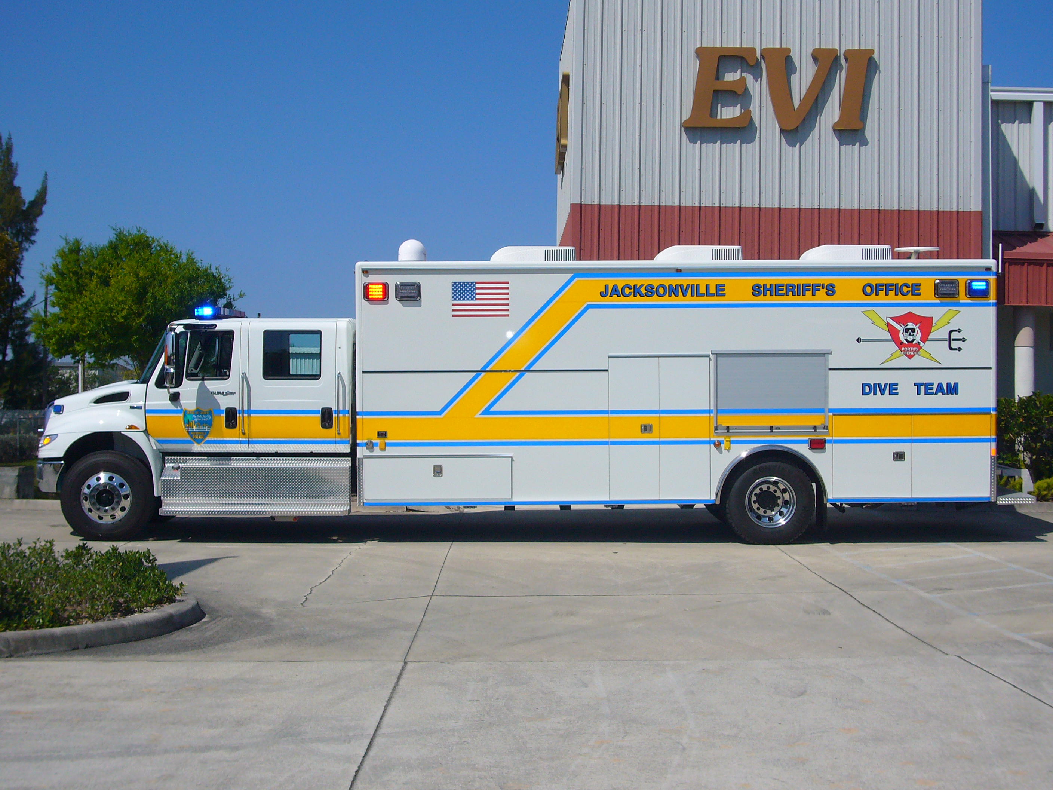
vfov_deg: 29.7
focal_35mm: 49
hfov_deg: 38.9
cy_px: 395
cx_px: 526
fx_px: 1491
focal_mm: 8.1
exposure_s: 1/500
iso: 80
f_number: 7.1
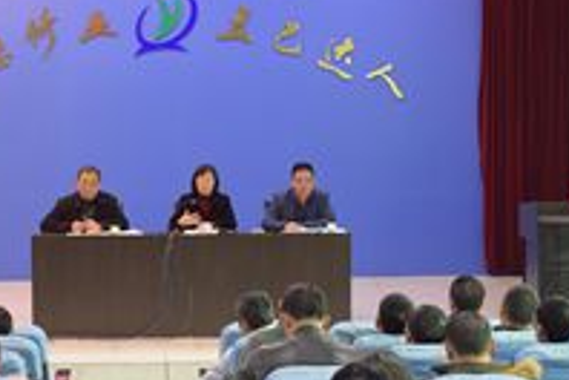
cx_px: 129
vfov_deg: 14.3
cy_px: 187
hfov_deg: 21.0
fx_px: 1517
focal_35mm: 96
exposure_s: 1/50
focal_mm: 38
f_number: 3.5
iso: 1250
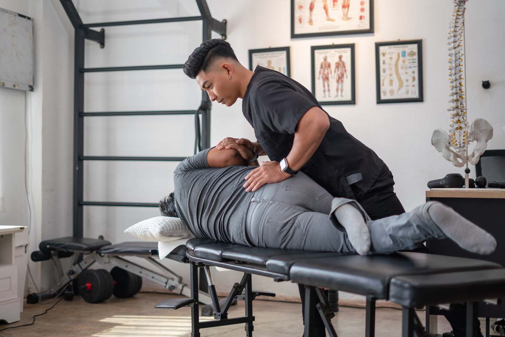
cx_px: 252
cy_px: 168
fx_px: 702
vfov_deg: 27.0
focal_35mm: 50
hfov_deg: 39.6
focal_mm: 50
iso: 125
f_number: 1.8
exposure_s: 1/125
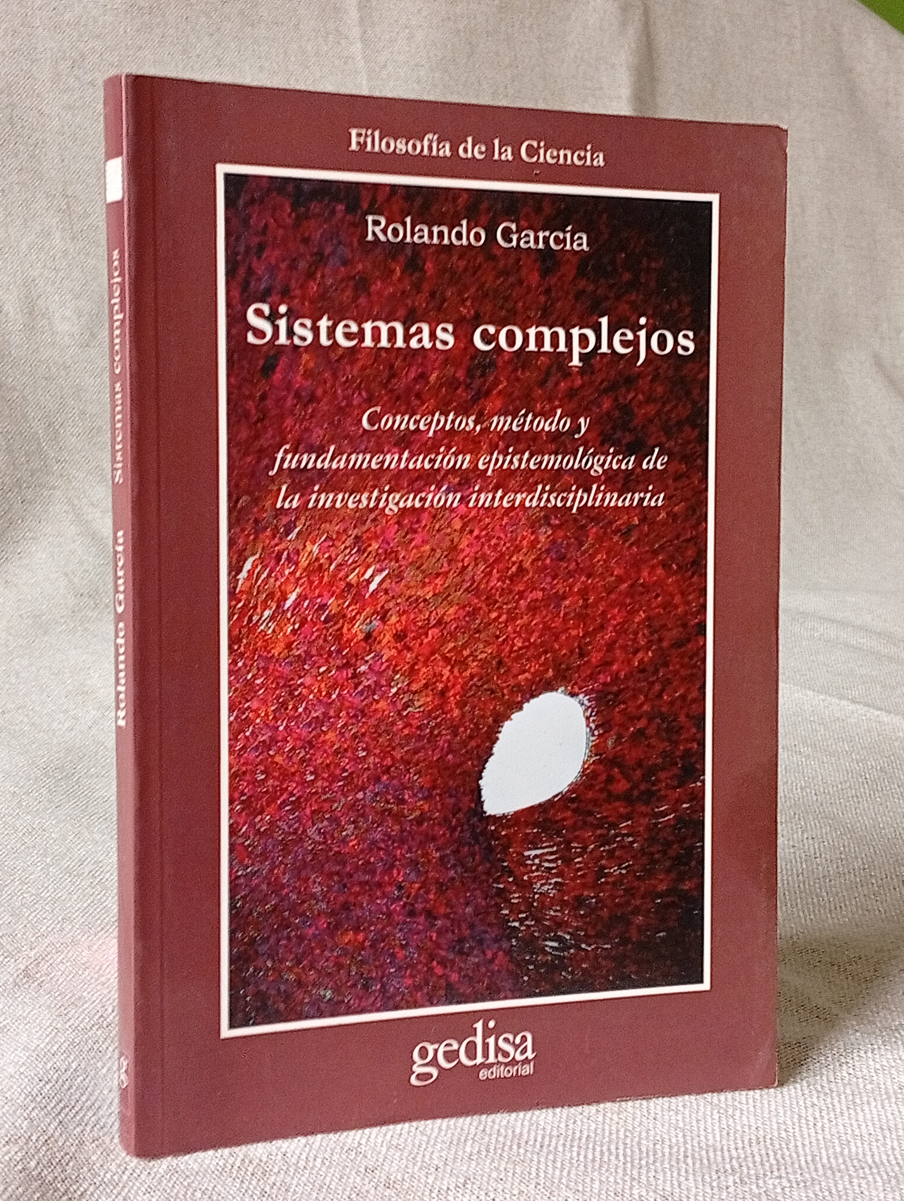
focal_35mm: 54
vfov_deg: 35.5
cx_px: 452
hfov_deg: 27.1
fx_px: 1876
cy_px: 600
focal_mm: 3.98
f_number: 1.8
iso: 435
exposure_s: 1/33.3
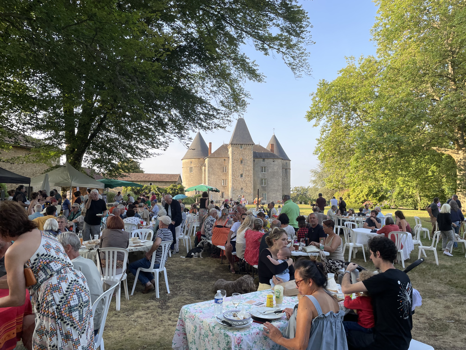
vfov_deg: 53.1
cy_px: 175
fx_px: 350
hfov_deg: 67.3
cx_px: 233
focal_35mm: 26
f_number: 1.6
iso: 32
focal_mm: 4.2
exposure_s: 1/475
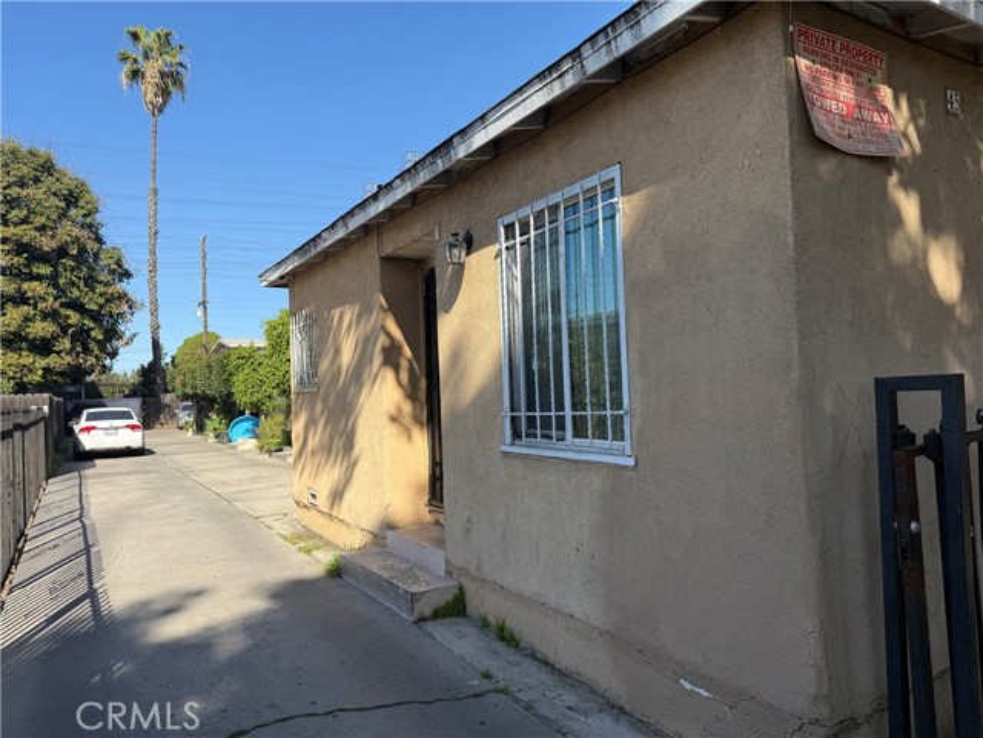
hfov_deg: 71.6
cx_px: 492
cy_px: 369
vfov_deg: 56.8
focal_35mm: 24
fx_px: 682
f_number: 1.78
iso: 80
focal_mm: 6.76
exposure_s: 1/2370
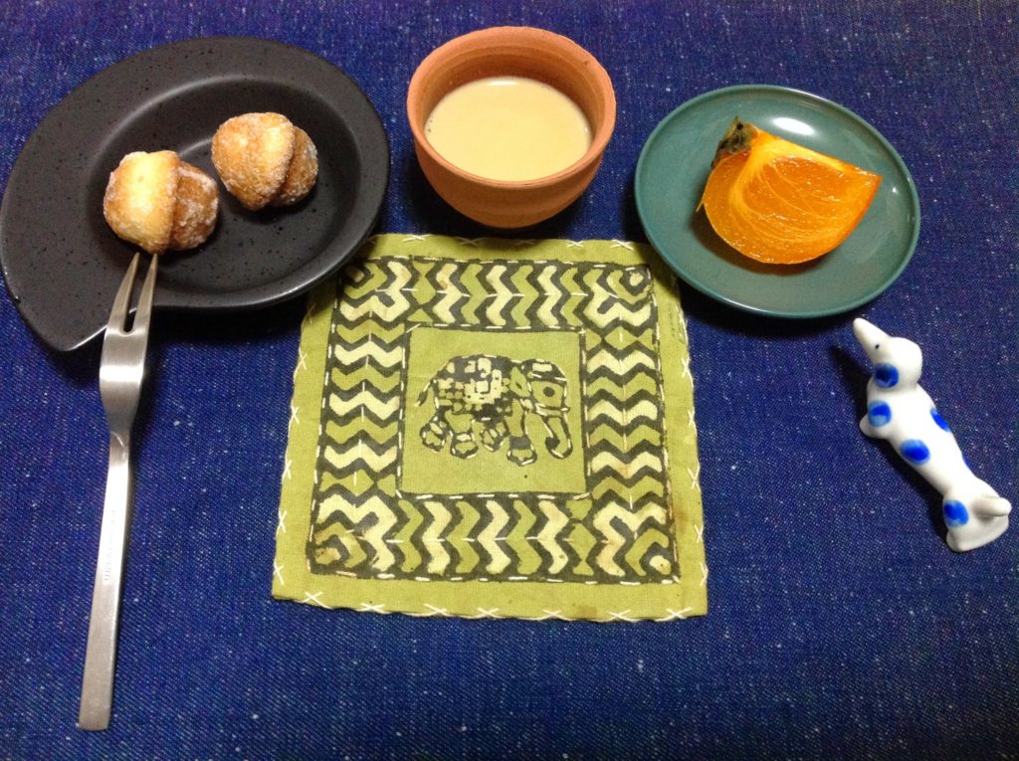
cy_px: 380
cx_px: 510
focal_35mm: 35
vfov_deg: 40.6
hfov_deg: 52.7
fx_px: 1029
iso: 200
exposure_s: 1/15
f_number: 2.4
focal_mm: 4.28
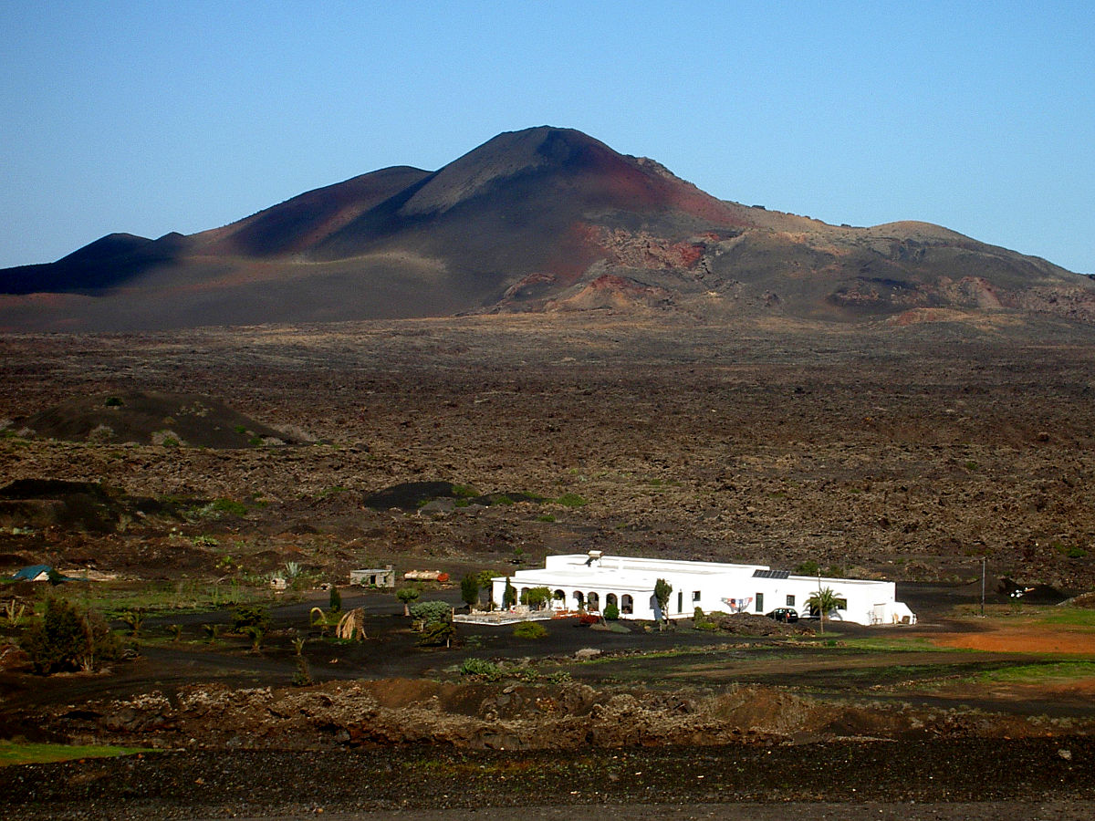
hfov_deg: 19.3
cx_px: 548
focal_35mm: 102
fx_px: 3227
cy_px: 410
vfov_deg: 14.5
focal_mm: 16.8
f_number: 8.3
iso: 50
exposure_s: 1/200
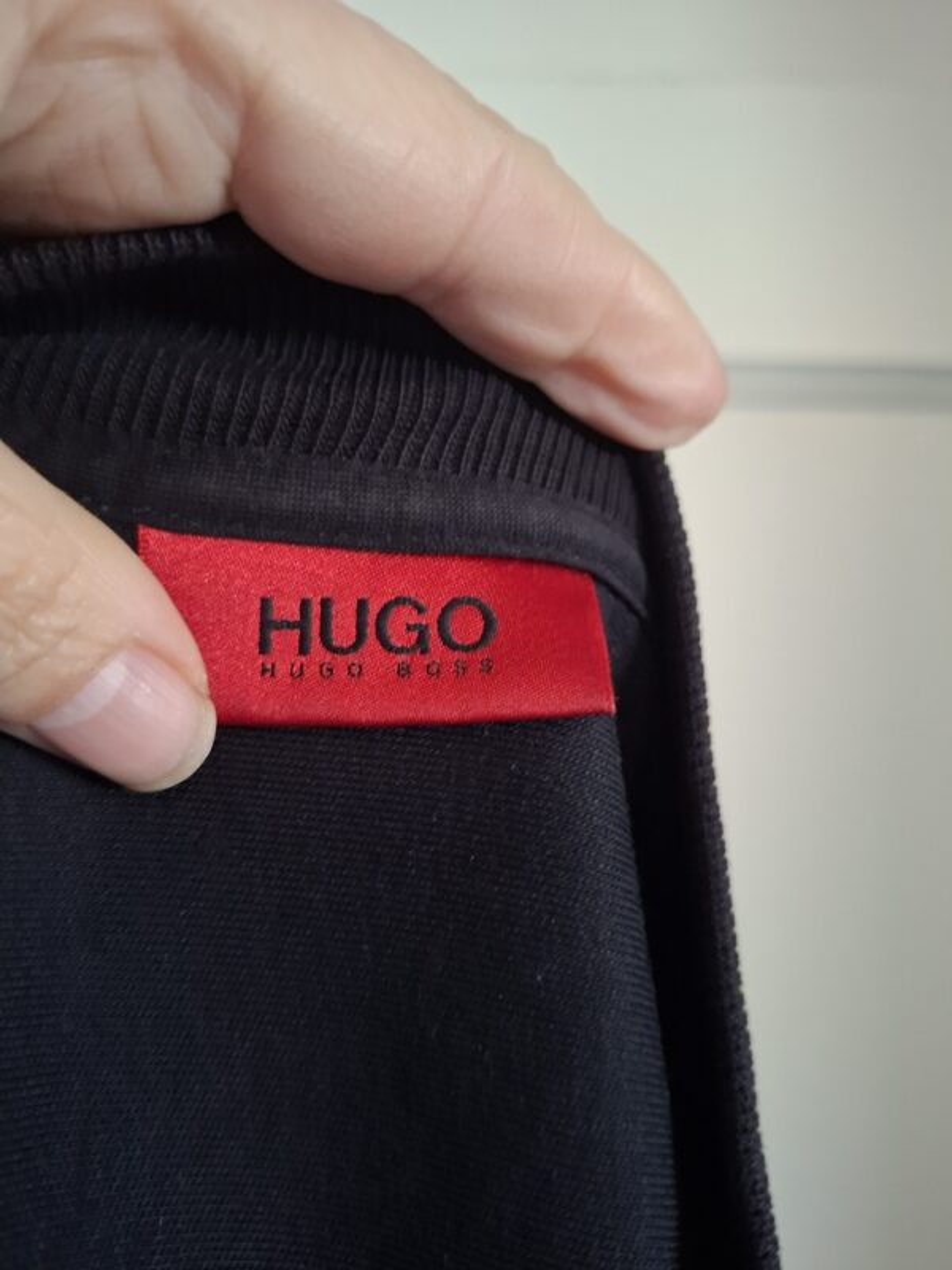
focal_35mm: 23
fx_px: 843
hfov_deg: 58.9
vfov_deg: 73.9
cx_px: 476
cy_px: 635
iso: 400
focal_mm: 5.54
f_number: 1.8
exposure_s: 1/24
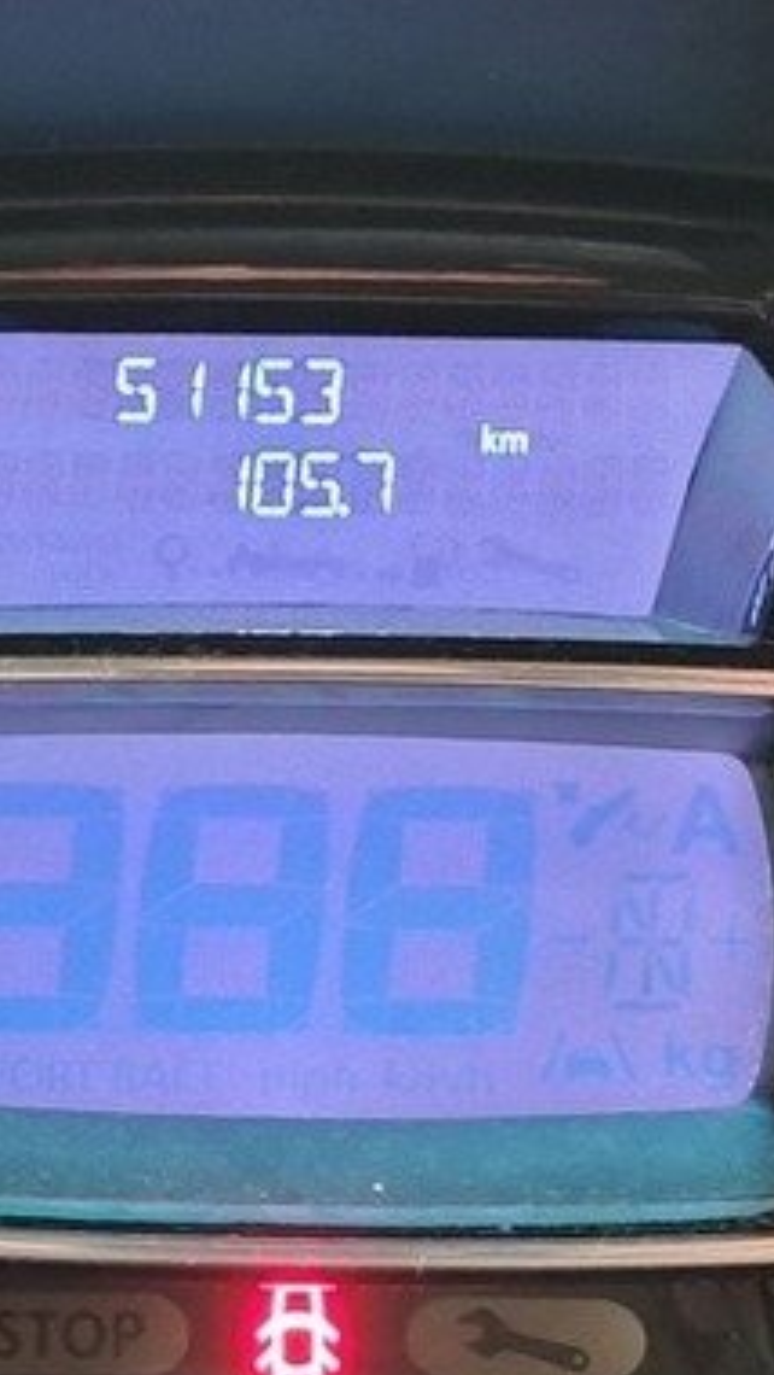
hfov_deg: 12.2
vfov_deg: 21.5
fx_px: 3609
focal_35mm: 99
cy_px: 821
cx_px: 170
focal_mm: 5.23
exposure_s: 1/20
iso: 1250
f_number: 1.8
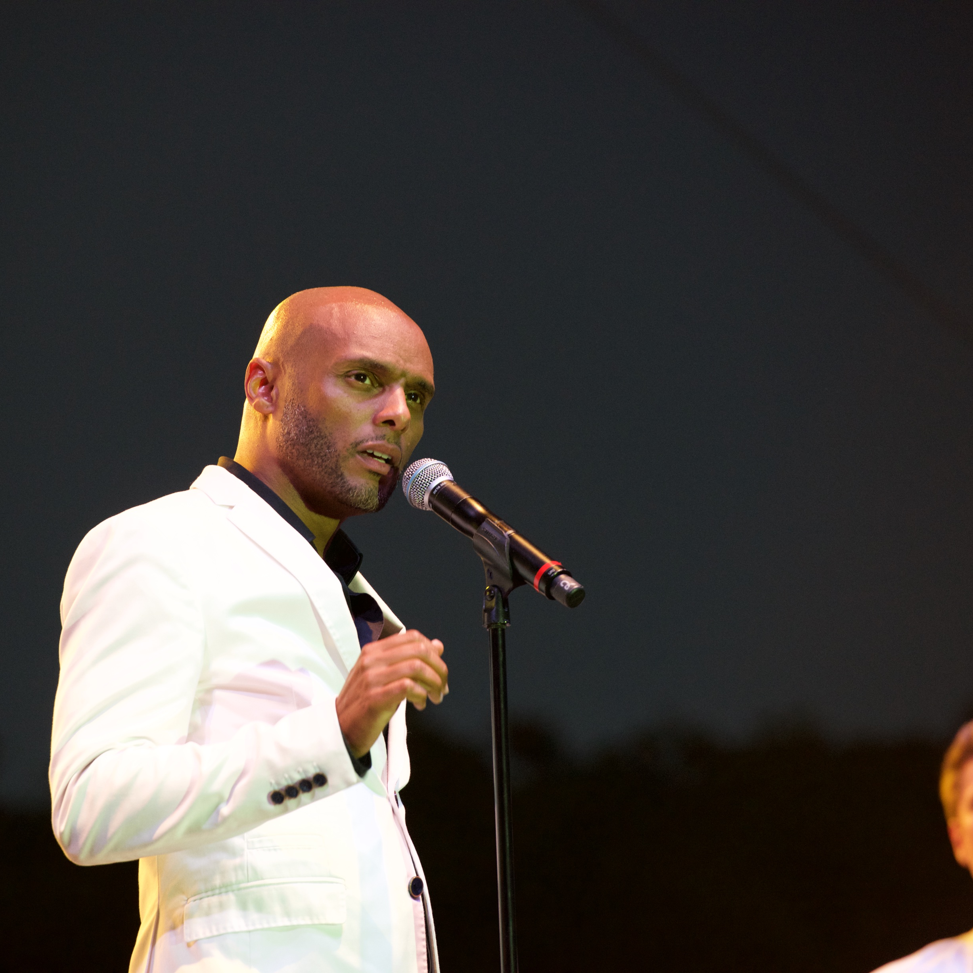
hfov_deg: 6.9
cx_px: 327
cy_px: 486
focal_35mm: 255
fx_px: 8109
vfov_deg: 6.9
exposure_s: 1/125
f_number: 5.6
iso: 1600
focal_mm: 200
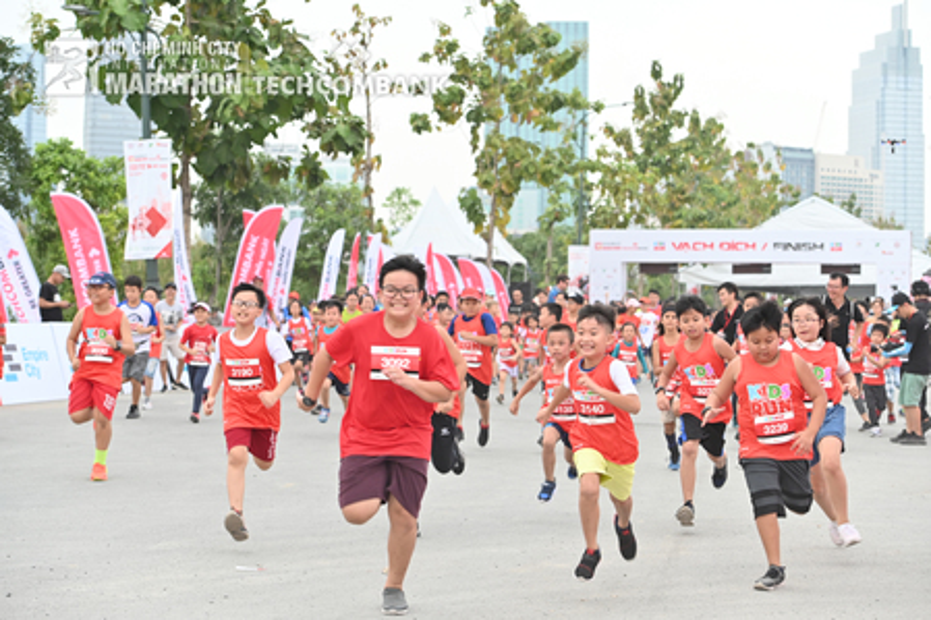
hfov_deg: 27.0
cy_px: 310
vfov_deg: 18.2
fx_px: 1939
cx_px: 466
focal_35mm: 75
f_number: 5.6
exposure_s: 1/200
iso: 640
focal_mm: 75
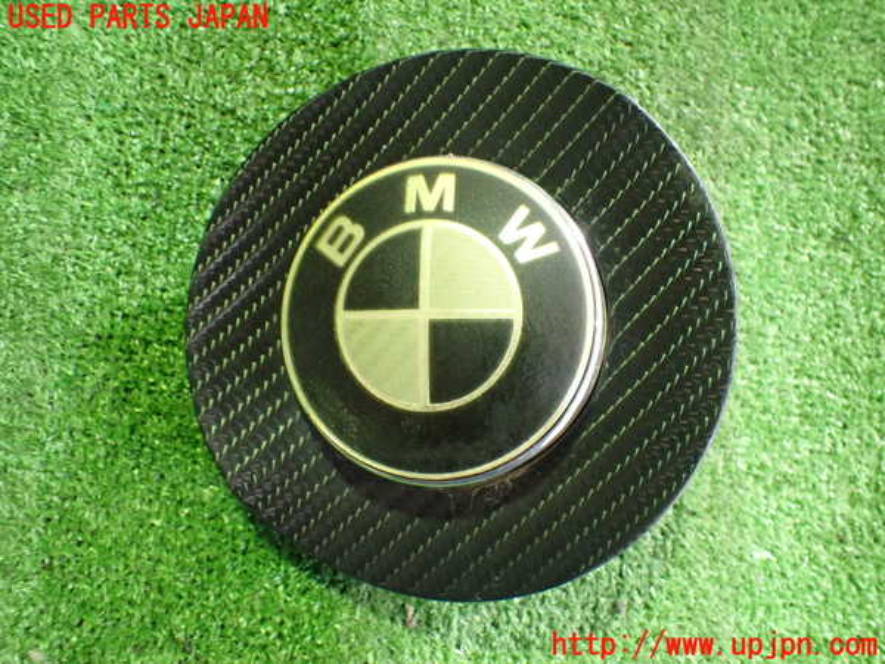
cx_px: 442
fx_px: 767
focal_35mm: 30
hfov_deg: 60.0
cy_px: 332
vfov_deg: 46.8
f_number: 2.3
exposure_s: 1/40
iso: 800
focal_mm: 5.4
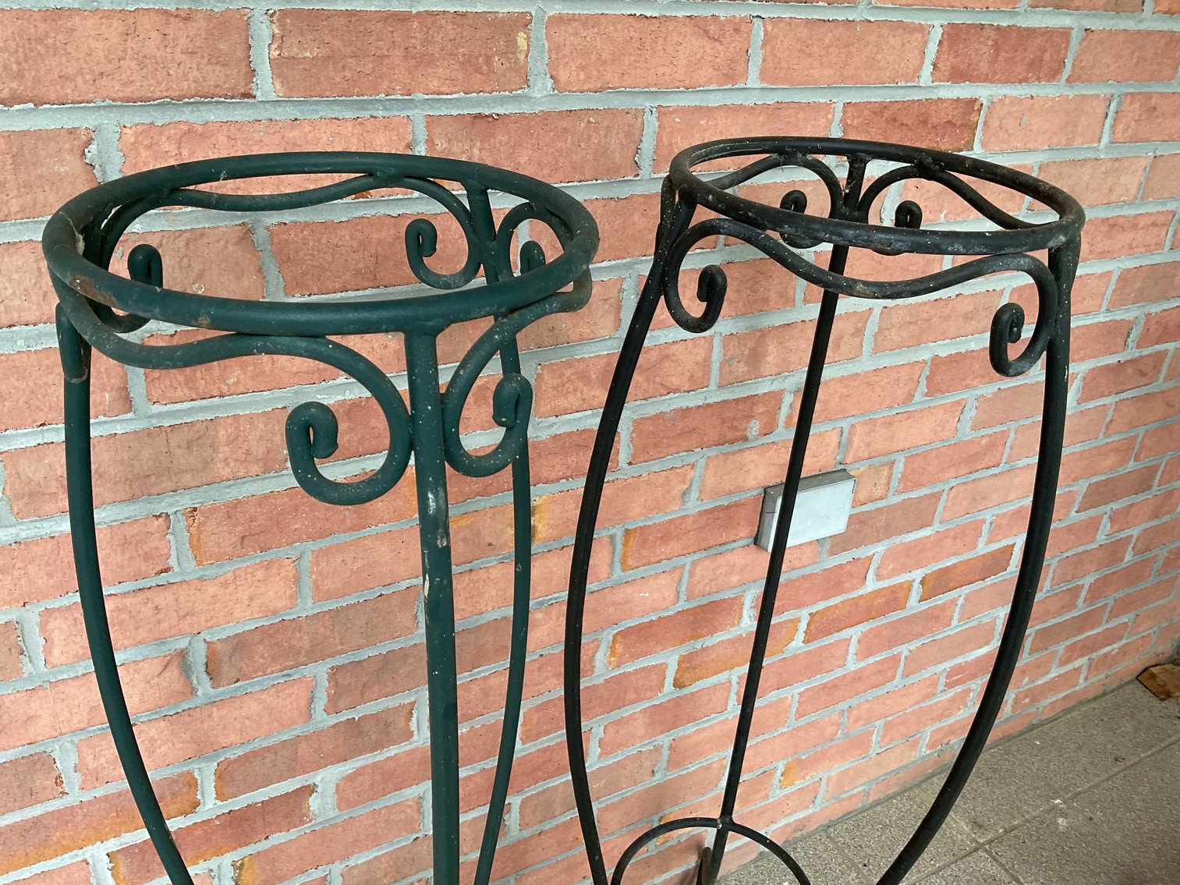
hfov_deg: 61.7
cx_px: 590
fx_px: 989
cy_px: 442
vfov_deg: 48.2
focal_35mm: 29
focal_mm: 3
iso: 40
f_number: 1.8
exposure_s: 1/120
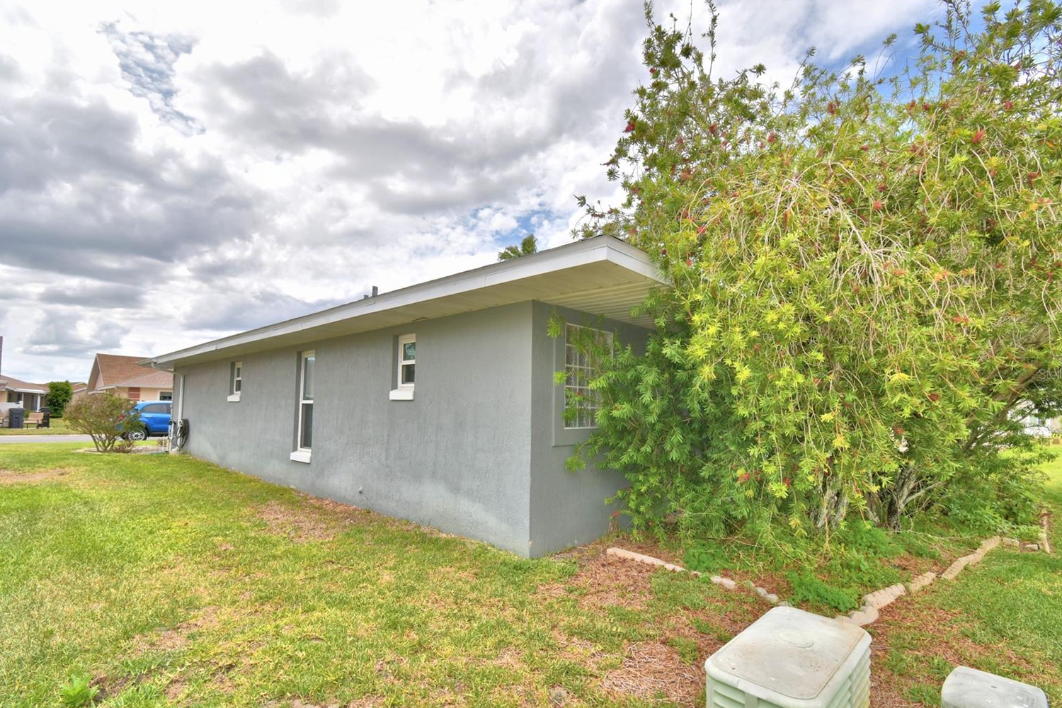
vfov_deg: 73.7
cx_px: 535
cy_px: 374
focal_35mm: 16
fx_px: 472
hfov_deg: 96.7
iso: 100
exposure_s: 1/250
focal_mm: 10
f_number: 9
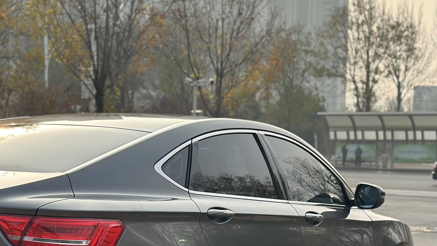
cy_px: 200
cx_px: 77
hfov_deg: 22.6
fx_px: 1078
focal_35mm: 93
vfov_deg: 12.9
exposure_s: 1/2667
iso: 100
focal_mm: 6.86
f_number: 1.78
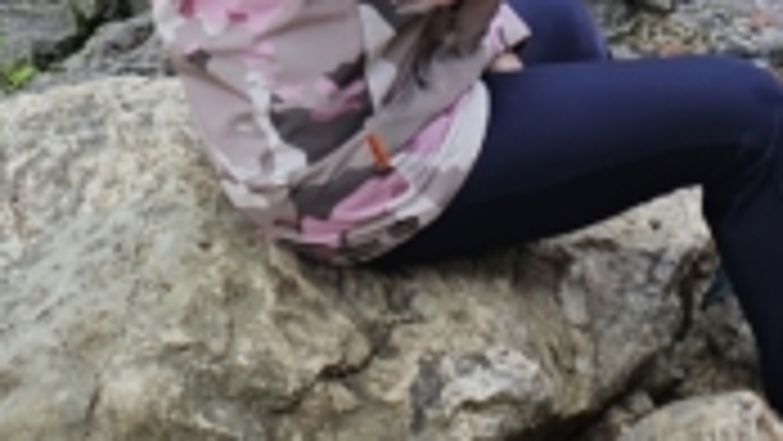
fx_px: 3136
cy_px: -796
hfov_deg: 14.0
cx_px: -58
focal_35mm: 151
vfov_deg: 7.3
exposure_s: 1/100
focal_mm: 6.3
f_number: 1.7
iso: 20
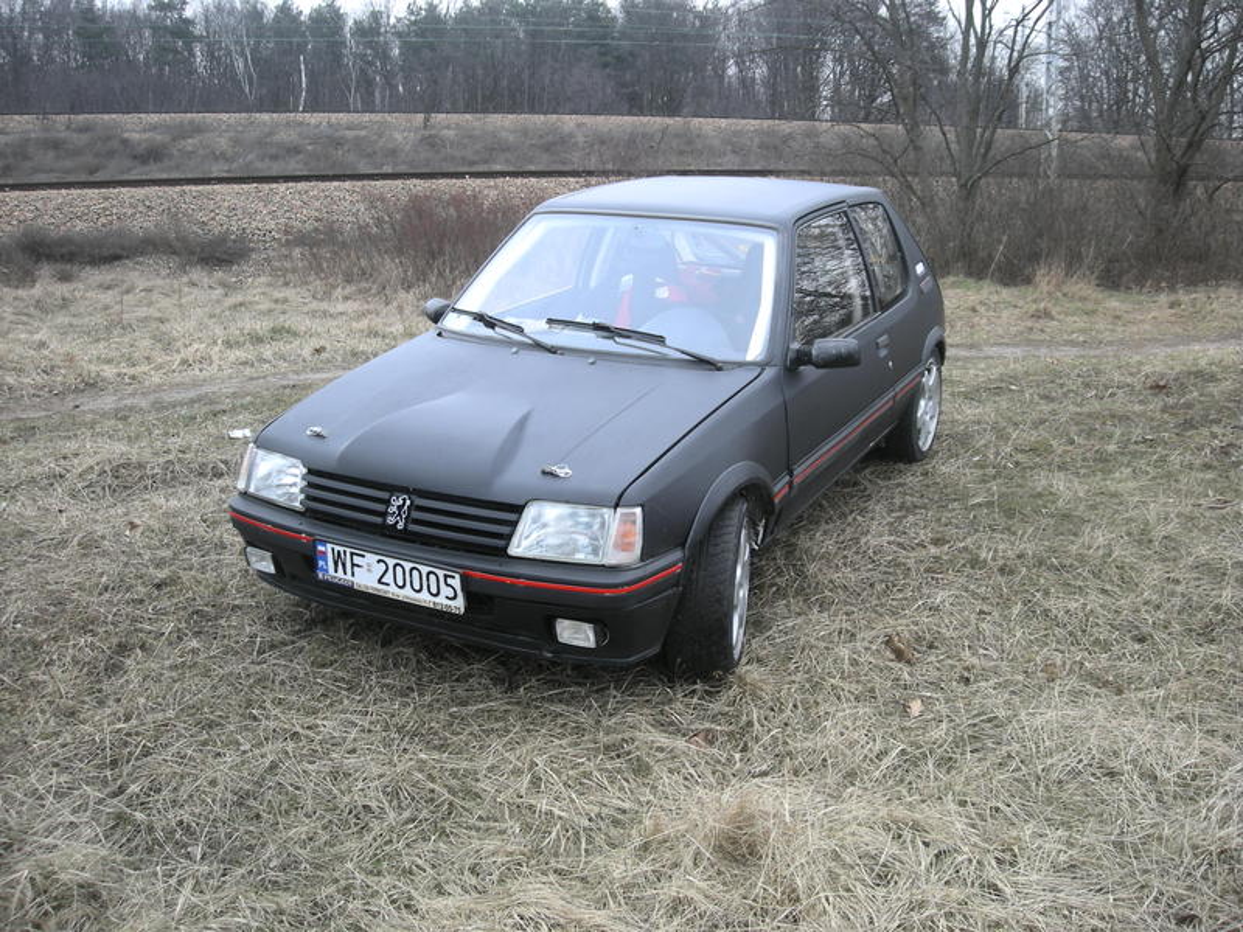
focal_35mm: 35
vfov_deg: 40.7
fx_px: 1257
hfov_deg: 52.6
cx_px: 622
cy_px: 466
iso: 50
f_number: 2.8
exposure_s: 1/30
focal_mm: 5.7
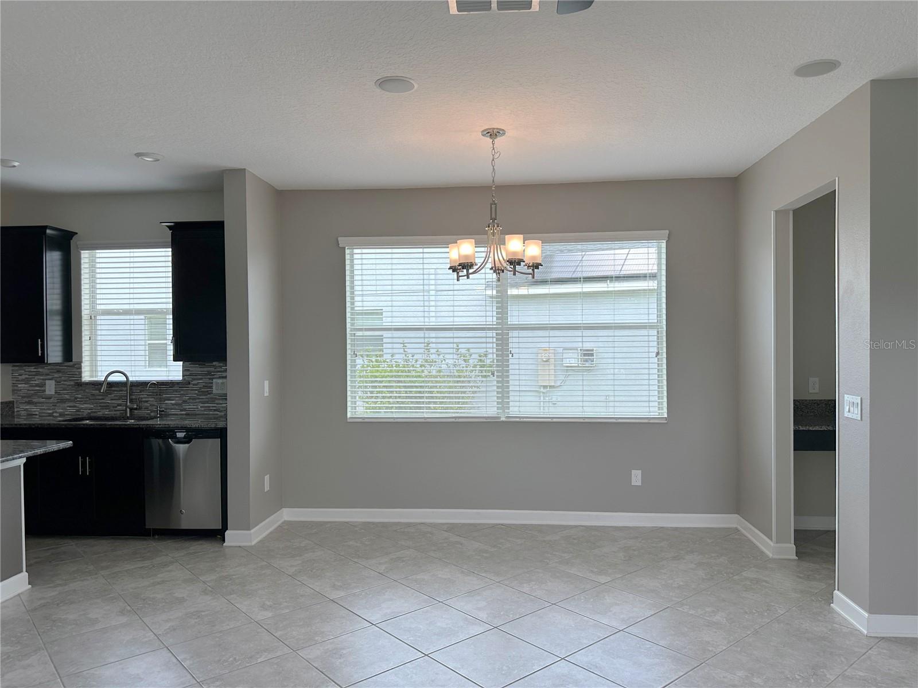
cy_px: 344
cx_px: 459
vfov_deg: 56.8
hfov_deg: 71.6
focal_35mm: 24
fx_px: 636
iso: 64
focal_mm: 6.86
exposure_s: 1/211
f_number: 1.78
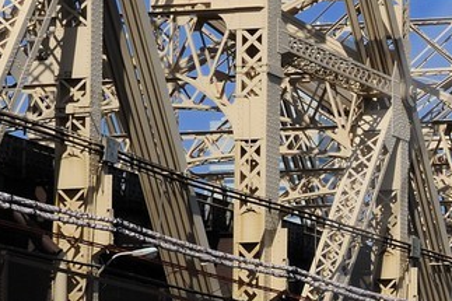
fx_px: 2987
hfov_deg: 8.3
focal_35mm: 238
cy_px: 382
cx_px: 879
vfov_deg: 5.7
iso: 200
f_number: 11
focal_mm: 48
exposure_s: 1/250
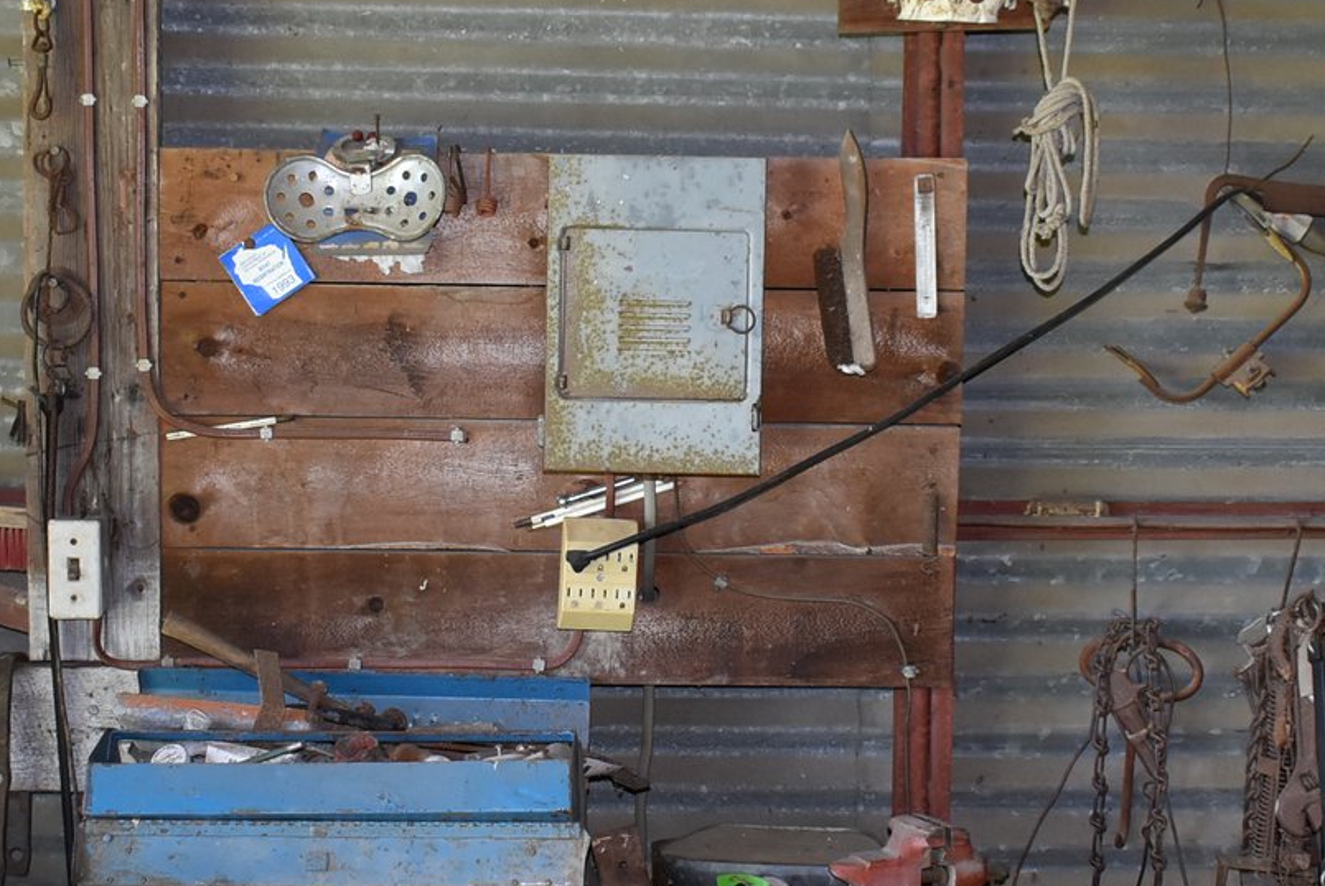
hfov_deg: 35.0
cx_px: 602
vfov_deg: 23.8
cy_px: 357
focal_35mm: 57
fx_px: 2100
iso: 800
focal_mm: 18
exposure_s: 1/200
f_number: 4
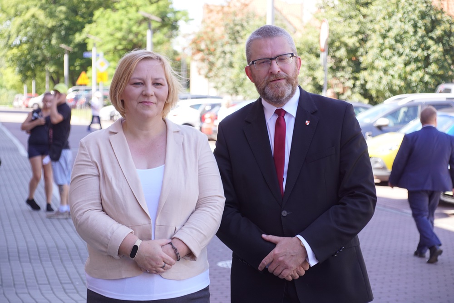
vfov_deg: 13.0
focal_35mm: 105
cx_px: 227
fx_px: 1324
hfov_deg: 19.5
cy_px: 152
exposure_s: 1/160
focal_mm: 70
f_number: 5.6
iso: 320
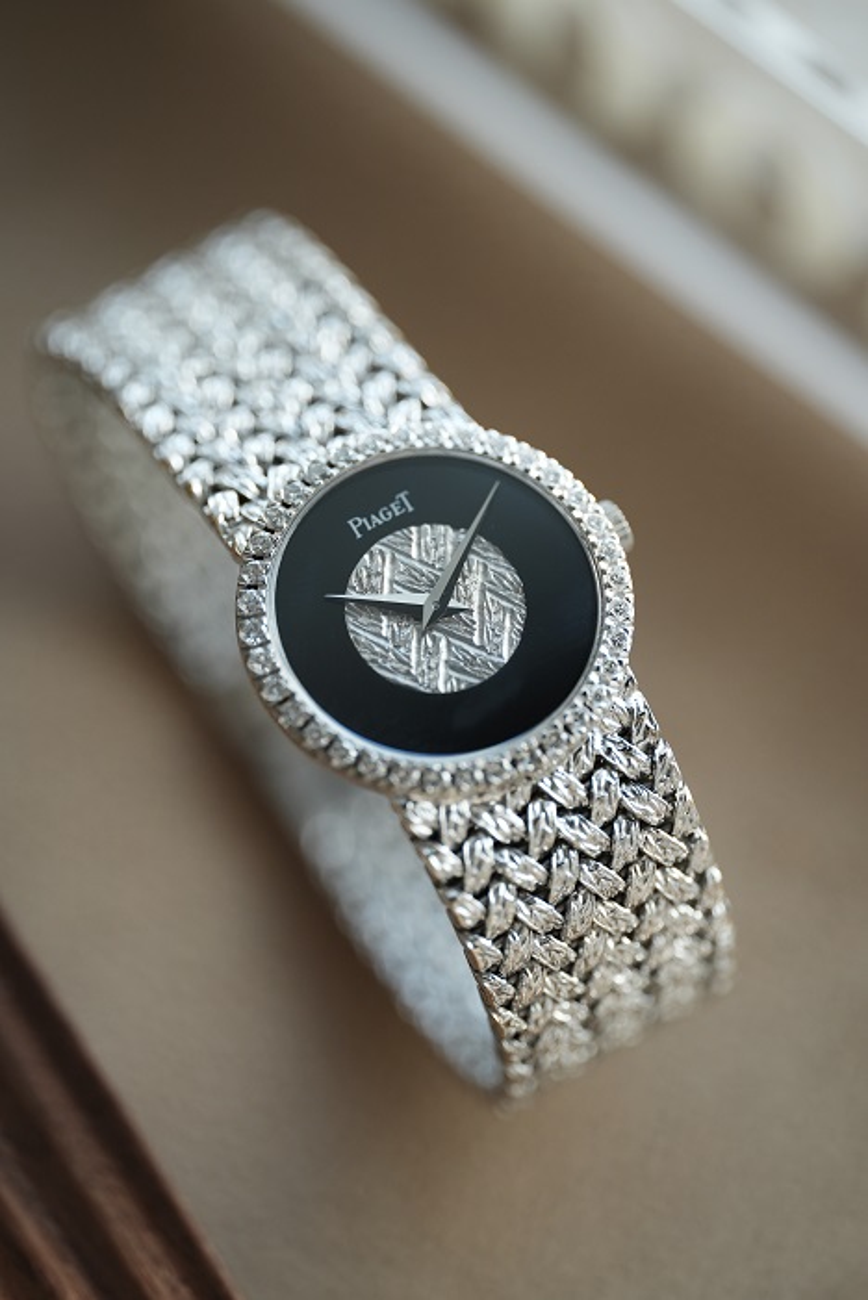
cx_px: 434
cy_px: 650
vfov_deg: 19.4
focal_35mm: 105
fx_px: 3793
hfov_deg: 13.1
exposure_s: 1/250
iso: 500
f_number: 2.8
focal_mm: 105
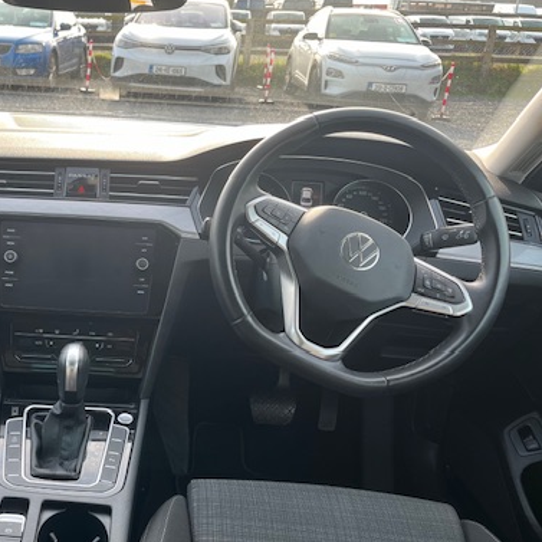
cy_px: 295
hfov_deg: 41.0
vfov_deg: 42.8
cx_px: 106
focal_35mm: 39
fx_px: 691
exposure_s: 1/223
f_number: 1.6
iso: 40
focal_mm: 5.1
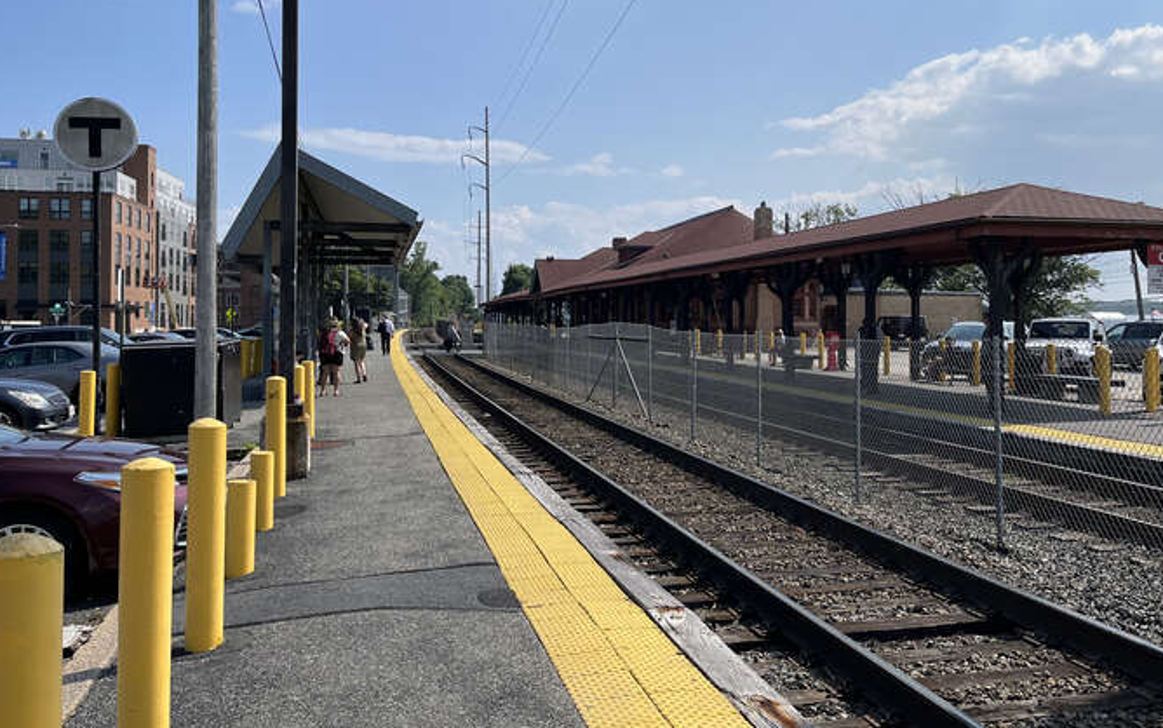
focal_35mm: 33
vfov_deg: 38.2
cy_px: 294
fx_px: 1046
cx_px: 686
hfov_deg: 57.8
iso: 50
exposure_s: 1/6173
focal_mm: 5.1
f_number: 1.6
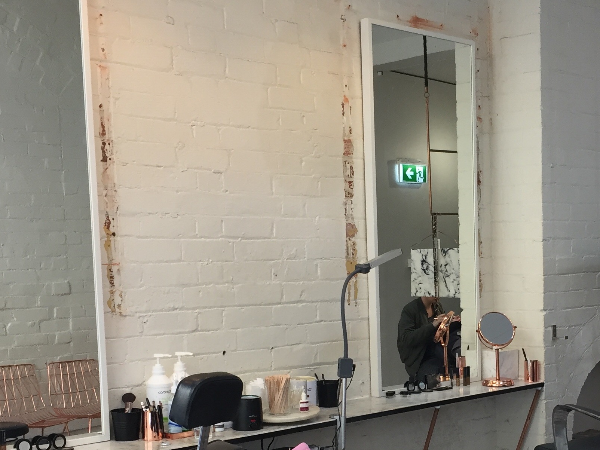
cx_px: 443
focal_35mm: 59
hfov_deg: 32.2
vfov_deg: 24.5
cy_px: 355
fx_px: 1023
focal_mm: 4.15
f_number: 2.2
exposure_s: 1/33
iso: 32
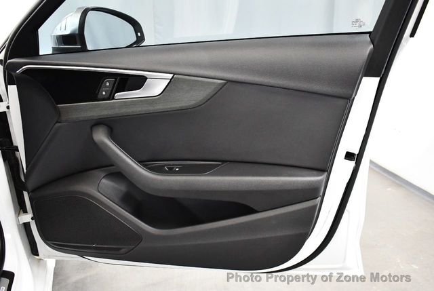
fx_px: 435
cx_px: 217
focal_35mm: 36
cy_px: 146
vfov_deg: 37.0
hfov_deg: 53.1
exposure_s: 1/100
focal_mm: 18
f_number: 3.5
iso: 3200
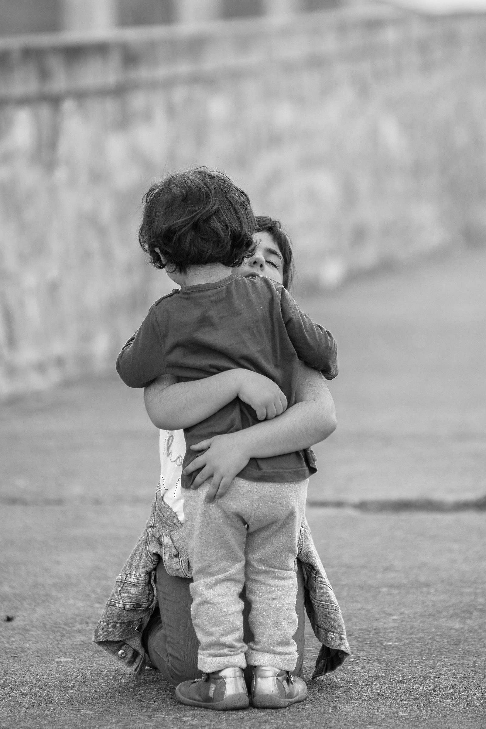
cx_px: 243
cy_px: 364
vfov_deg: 10.3
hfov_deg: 6.9
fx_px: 4050
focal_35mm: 200
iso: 250
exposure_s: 1/400
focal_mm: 200
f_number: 4
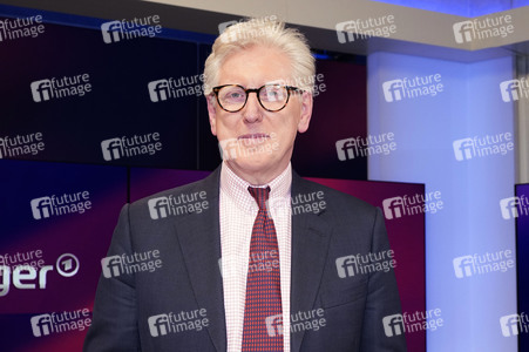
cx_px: 264
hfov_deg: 58.8
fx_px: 470
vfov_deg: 41.1
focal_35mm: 32
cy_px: 176
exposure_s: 1/160
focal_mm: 32
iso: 2000
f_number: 5
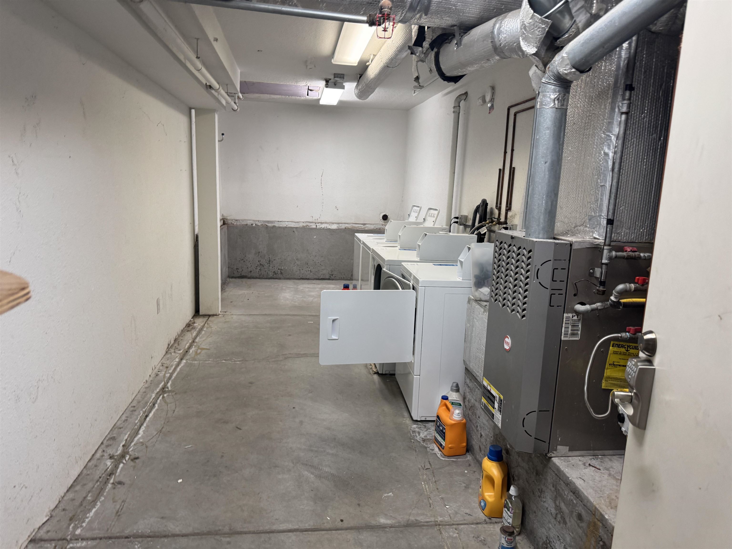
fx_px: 508
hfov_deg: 71.6
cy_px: 274
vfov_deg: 56.8
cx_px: 366
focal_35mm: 24
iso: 200
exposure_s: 1/120
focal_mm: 6.76
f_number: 1.78
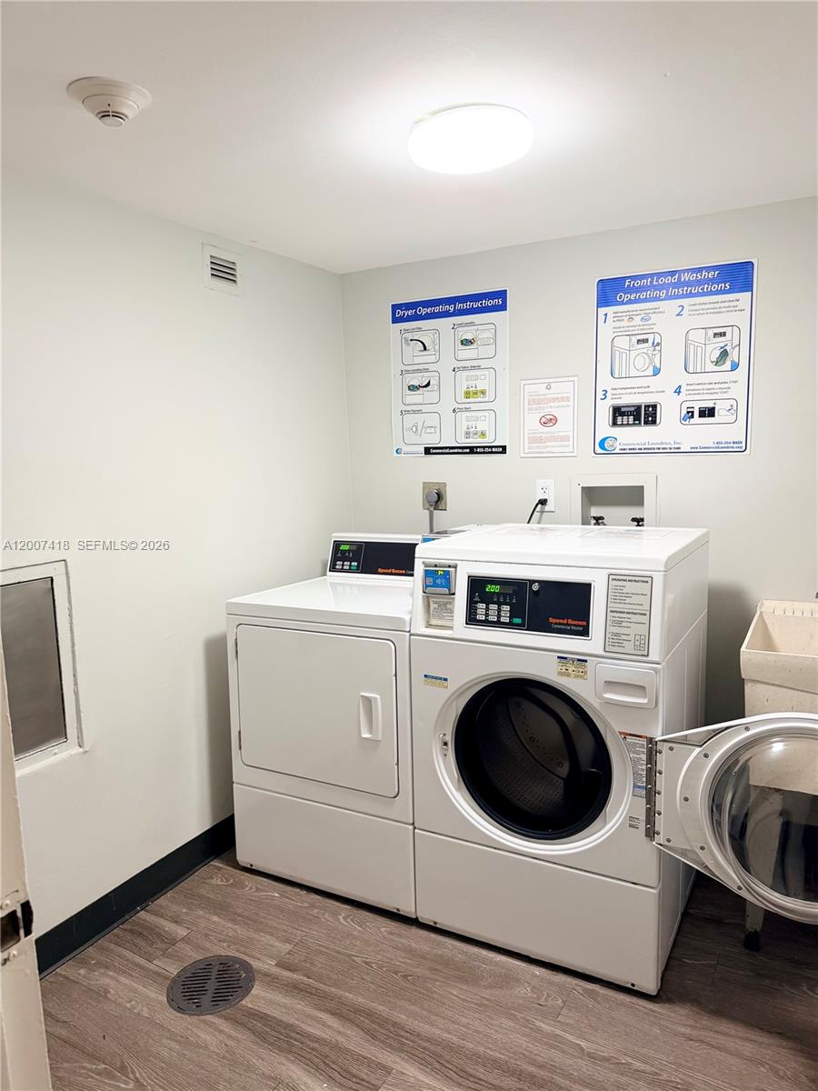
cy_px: 546
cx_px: 409
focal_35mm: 24
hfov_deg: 56.8
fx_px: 756
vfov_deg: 71.6
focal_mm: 6.76
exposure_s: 1/60
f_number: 1.78
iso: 125
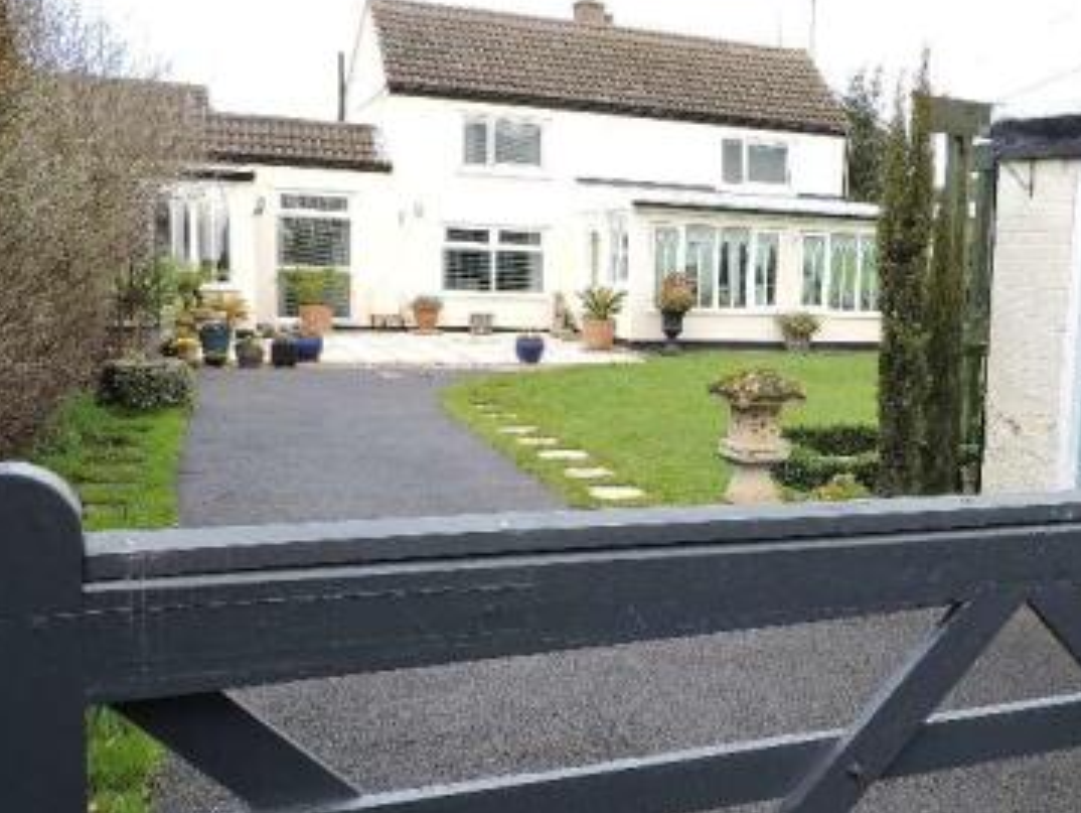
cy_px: 419
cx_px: 767
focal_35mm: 39
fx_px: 1219
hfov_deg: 46.6
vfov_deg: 36.9
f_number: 3
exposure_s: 1/200
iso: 100
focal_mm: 4.3
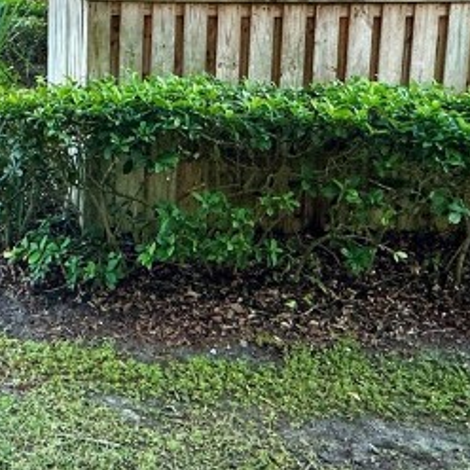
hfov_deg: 30.7
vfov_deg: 32.4
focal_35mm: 51
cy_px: 87
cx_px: -11
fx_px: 783
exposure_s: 1/99
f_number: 2.2
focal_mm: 2.22
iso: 100
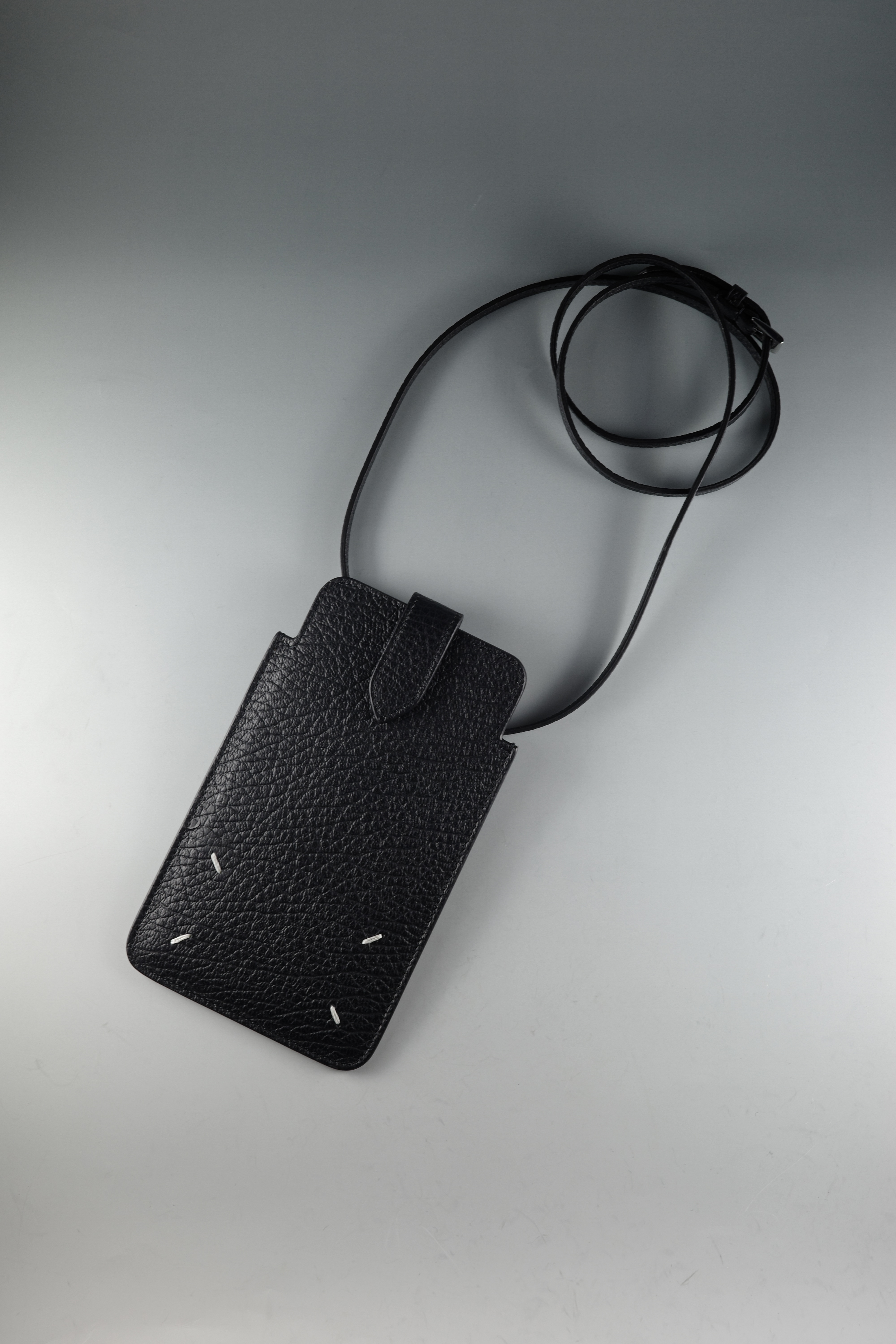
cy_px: 672
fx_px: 1493
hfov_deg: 33.4
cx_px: 448
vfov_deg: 48.5
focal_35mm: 40
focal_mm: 26
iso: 100
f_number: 6.3
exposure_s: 1/13
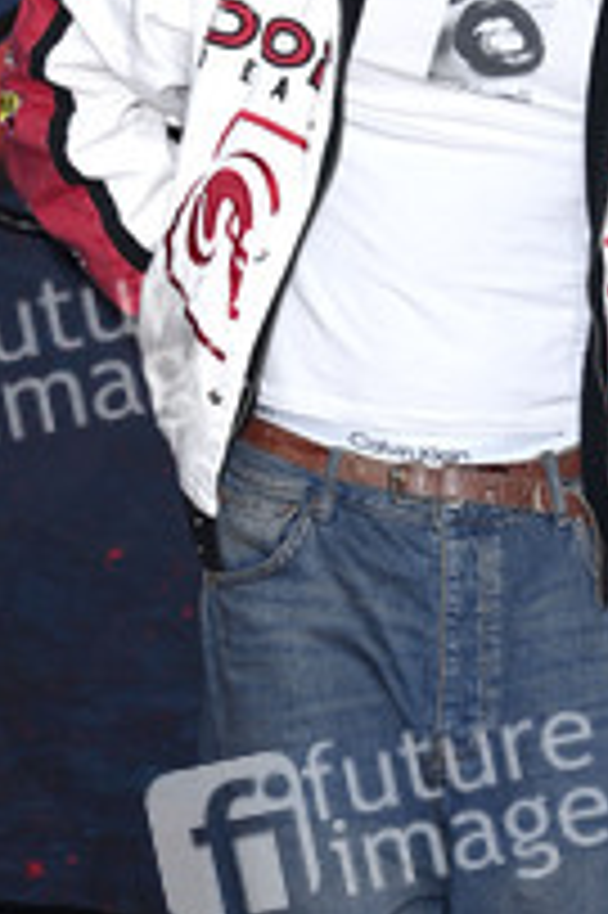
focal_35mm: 193
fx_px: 4897
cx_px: 509
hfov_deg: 7.1
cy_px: 144
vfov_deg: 10.6
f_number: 5.6
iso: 500
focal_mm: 98
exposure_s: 1/200
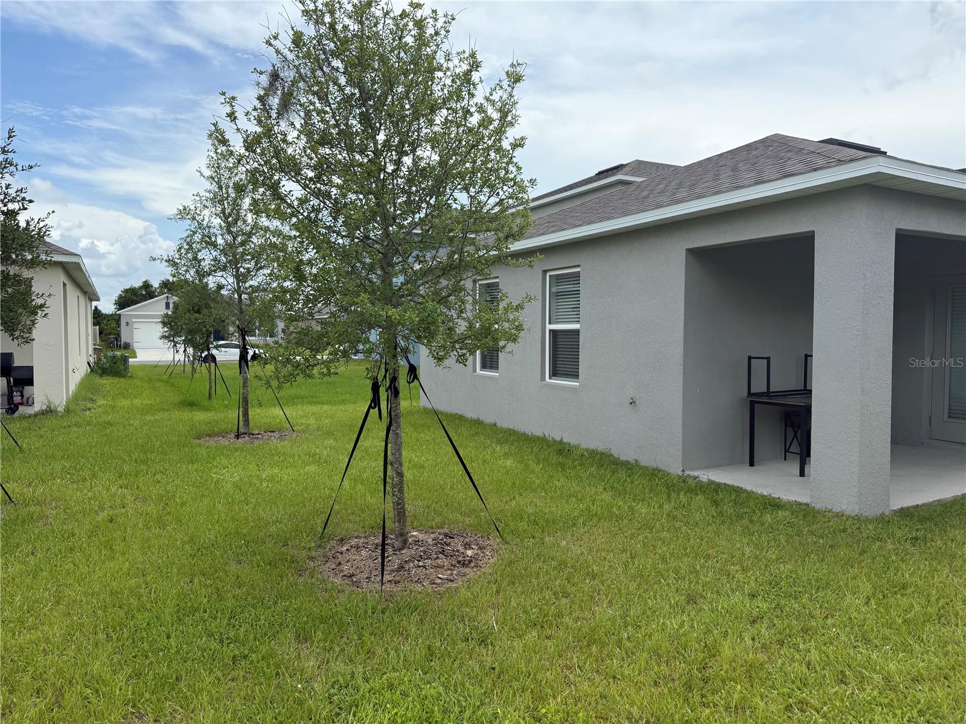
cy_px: 362
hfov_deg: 71.6
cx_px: 483
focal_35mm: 24
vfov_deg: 56.8
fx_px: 670
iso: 100
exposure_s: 1/4405
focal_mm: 6.76
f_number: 1.78
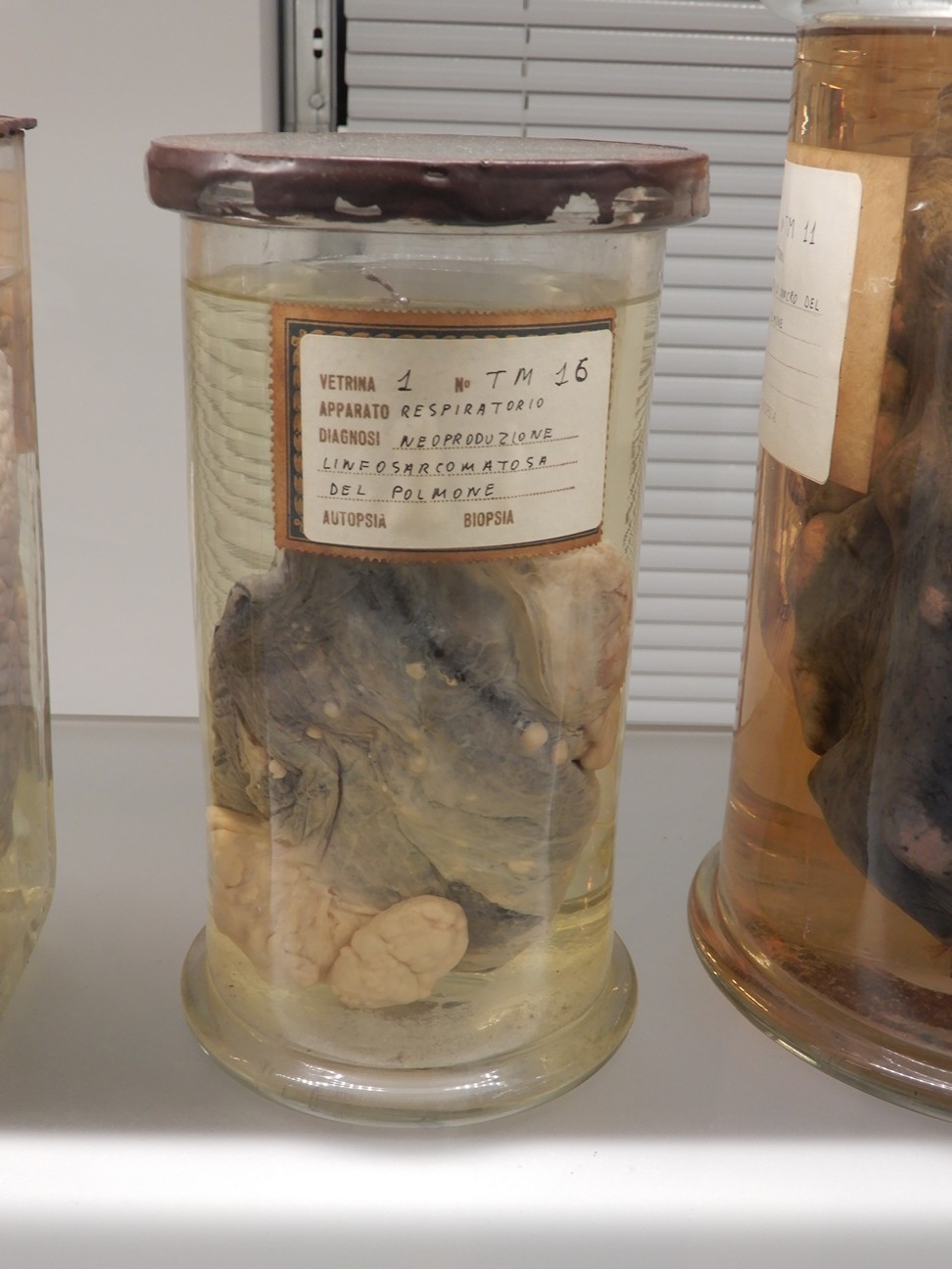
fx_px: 1540
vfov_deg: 44.8
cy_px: 634
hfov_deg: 34.3
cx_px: 476
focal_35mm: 42
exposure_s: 1/30
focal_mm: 7.5
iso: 160
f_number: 4
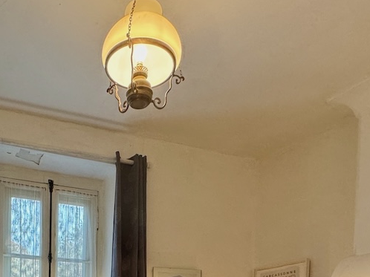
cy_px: 350
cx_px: 94
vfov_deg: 31.6
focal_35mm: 36
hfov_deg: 49.4
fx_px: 385
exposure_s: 1/100
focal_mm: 2.22
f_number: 2.2
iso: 250
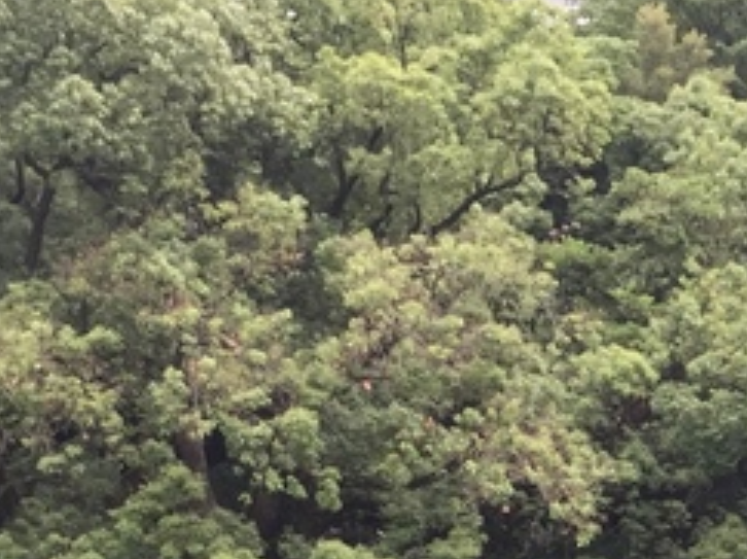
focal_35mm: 120
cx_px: 994
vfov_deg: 11.3
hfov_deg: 15.6
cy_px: 1072
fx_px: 2587
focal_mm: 4.15
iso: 32
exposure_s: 1/247
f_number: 2.2
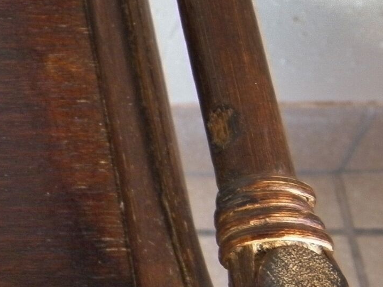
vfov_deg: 9.4
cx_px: -280
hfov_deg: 11.7
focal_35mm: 157
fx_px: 1737
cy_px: 56
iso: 200
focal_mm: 7.9
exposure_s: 1/15
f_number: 3.9
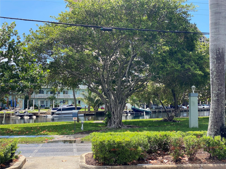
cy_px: 84
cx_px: 113
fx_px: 339
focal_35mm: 52
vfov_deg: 28.0
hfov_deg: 36.8
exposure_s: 1/1229
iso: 20
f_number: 2
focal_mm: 6
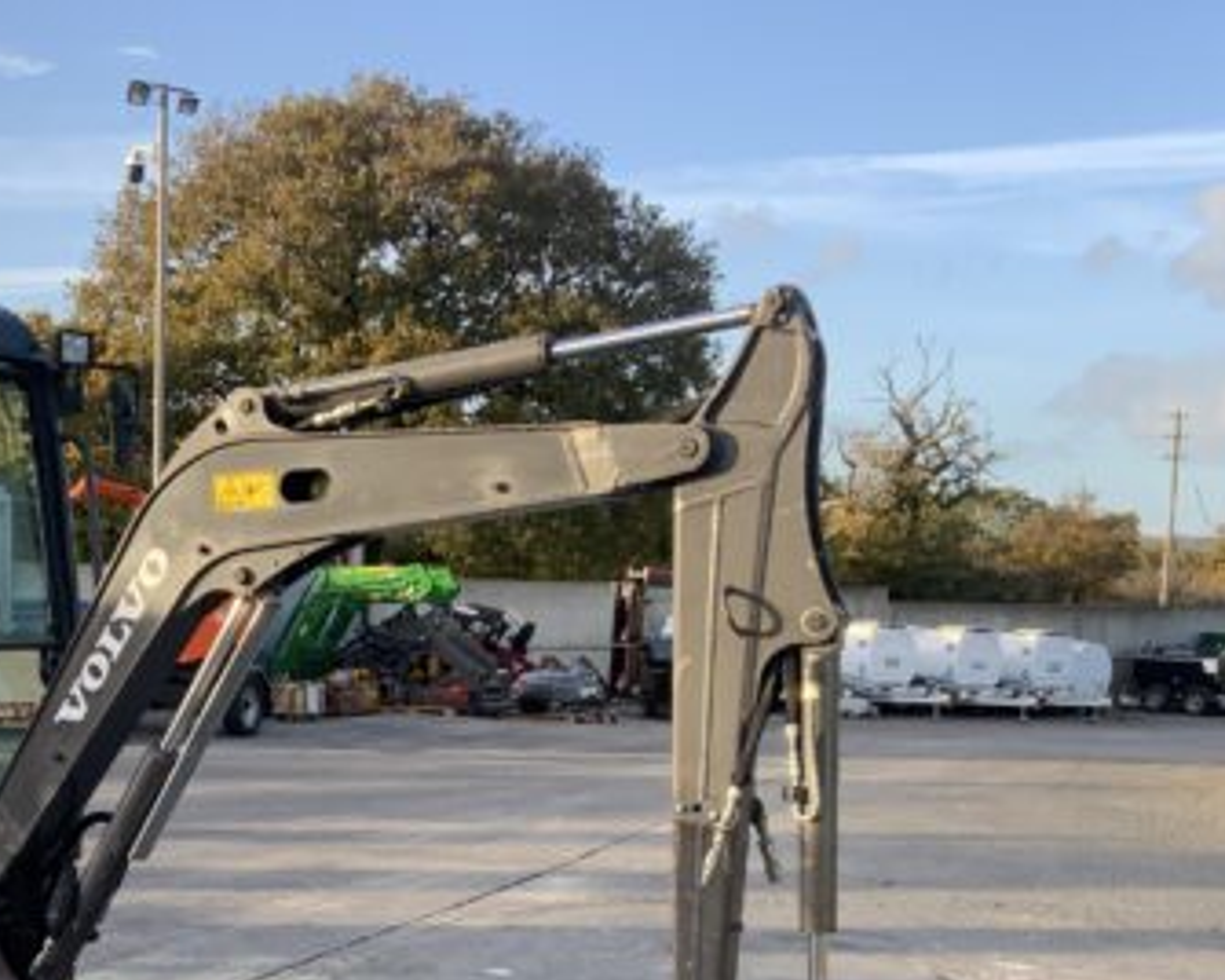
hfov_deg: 34.2
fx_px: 1958
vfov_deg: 27.3
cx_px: 351
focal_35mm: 54
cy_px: 845
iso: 16
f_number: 1.8
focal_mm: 3
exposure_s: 1/412
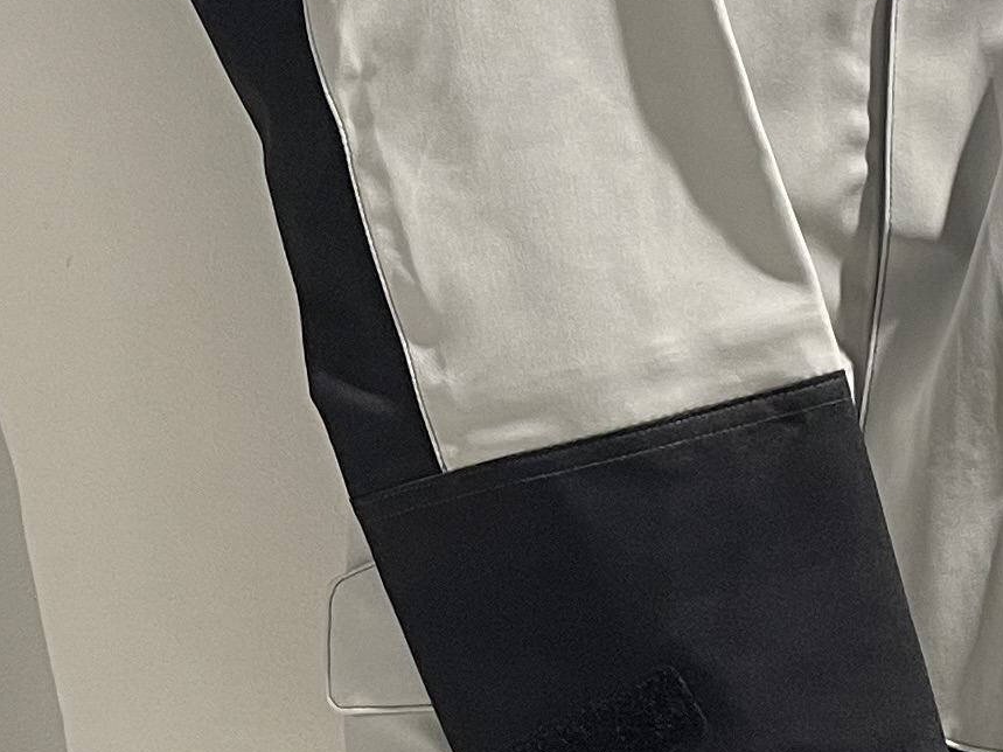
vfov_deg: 12.1
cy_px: 141
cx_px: 167
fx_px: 3534
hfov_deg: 16.0
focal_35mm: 122
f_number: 1.6
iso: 125
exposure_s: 1/50
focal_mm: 4.2
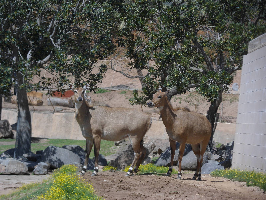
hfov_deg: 12.2
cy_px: 100
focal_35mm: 162
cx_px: 133
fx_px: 1245
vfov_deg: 9.2
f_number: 5.5
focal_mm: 28.7
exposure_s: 1/500
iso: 80
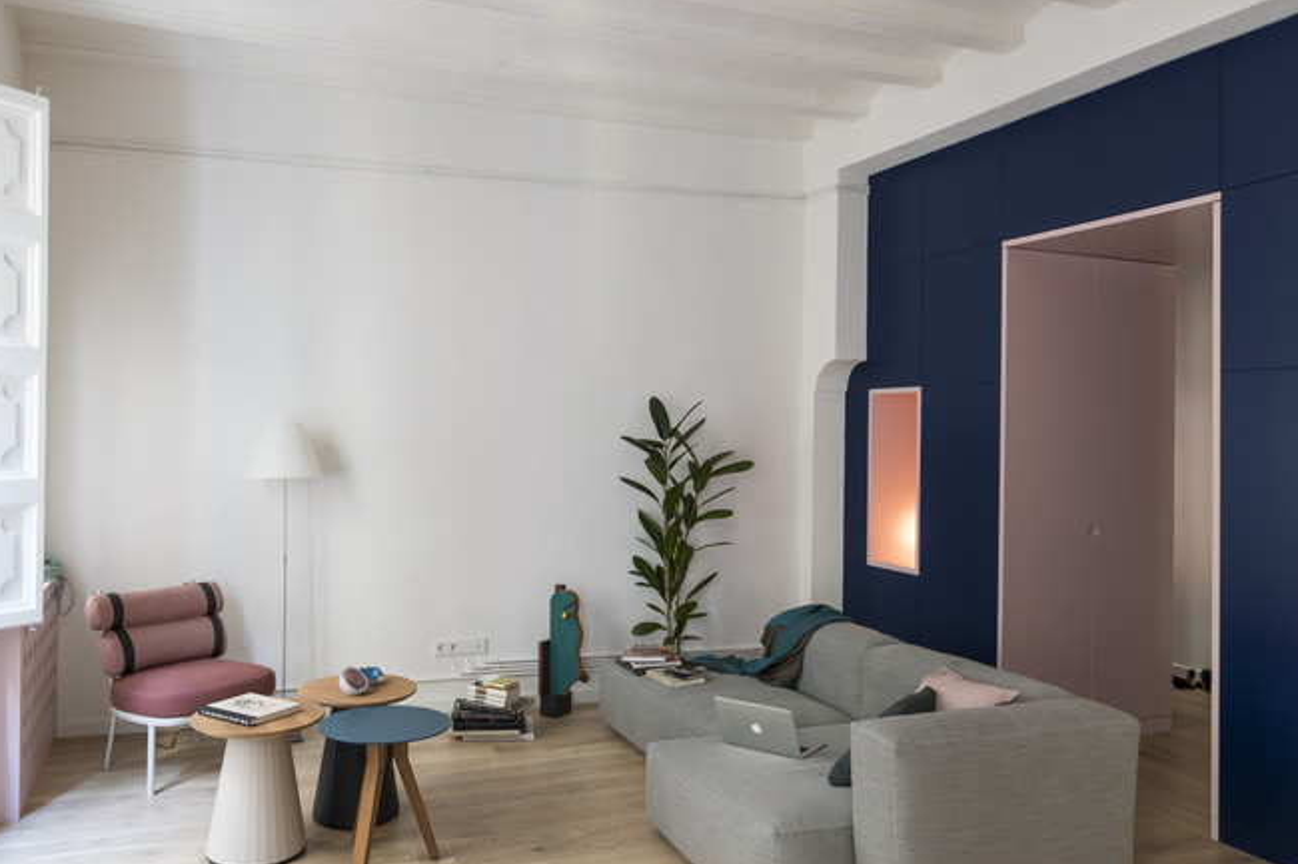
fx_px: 865
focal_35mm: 24
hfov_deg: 73.5
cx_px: 575
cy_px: 463
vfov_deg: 53.1
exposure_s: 4
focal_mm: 20
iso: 125
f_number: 10
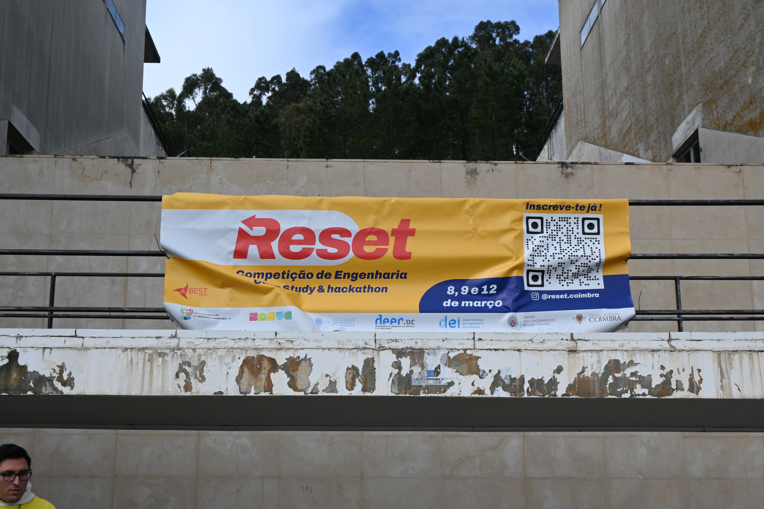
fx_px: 1035
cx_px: 382
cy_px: 254
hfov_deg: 40.5
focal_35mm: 49
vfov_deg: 27.7
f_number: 7.1
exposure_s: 1/400
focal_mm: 32.5
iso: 100
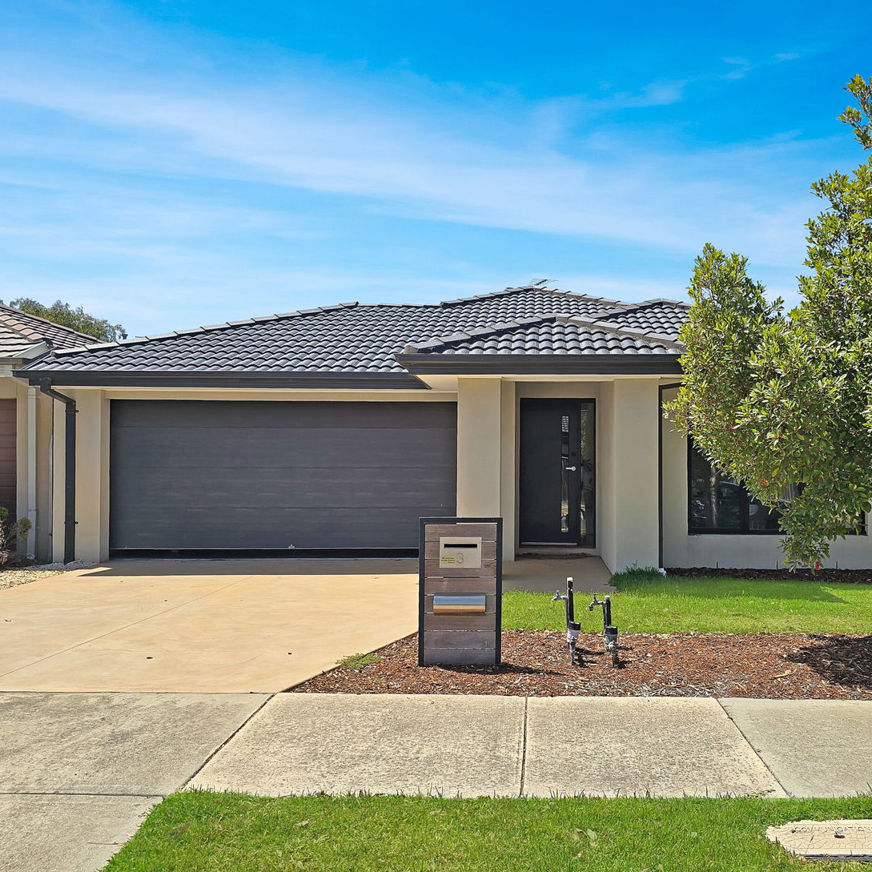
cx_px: 539
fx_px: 798
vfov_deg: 57.3
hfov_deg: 56.7
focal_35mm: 28
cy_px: 426
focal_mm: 6.3
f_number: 1.7
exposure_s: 1/792
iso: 12
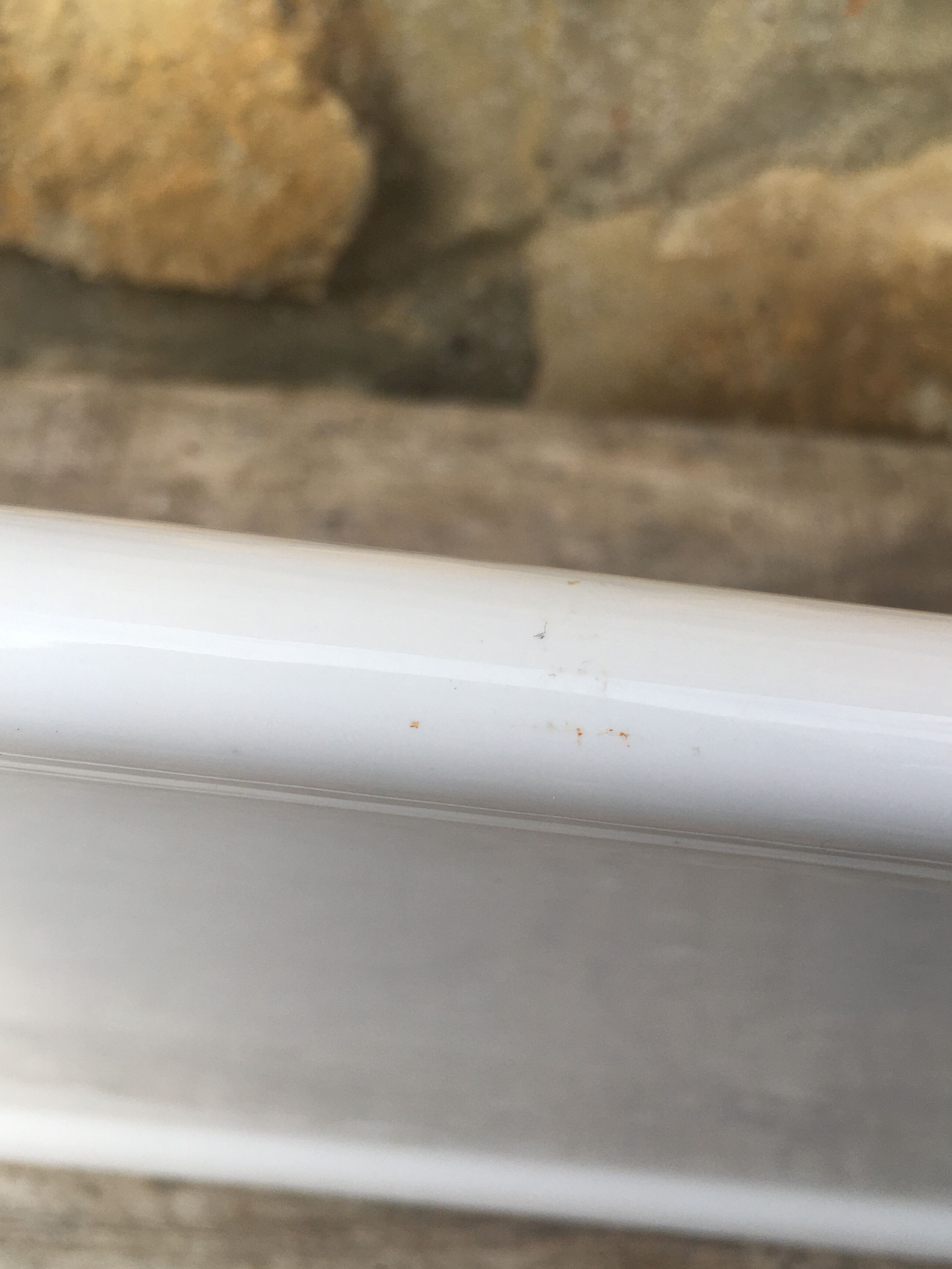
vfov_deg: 53.9
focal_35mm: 34
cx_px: 506
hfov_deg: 41.8
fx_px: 1247
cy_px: 671
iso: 25
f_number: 2.2
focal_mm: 4.15
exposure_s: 1/674
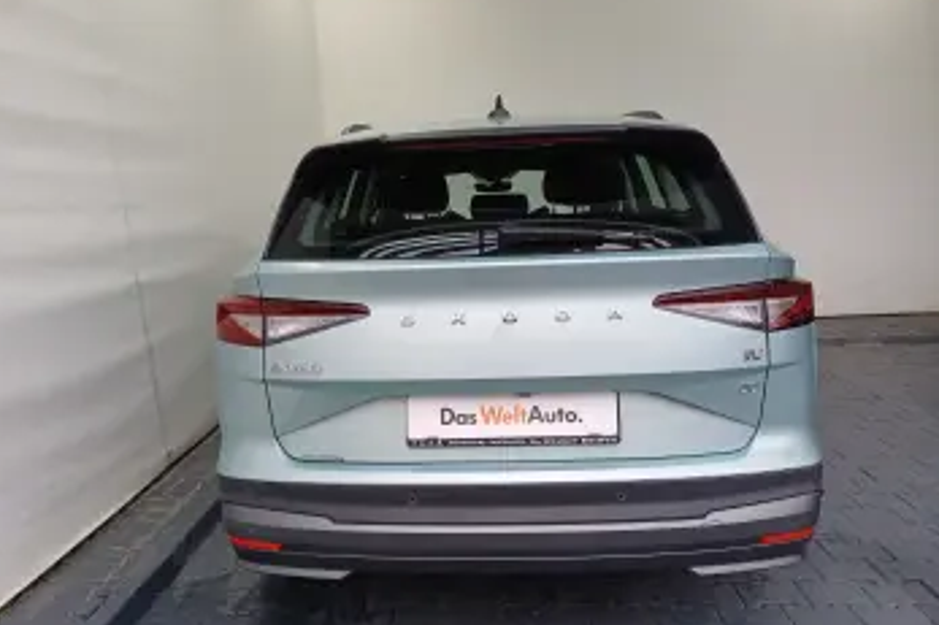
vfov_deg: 47.9
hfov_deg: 67.4
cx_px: 455
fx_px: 704
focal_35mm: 27
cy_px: 325
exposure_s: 1/100
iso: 64
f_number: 1.8
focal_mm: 4.65
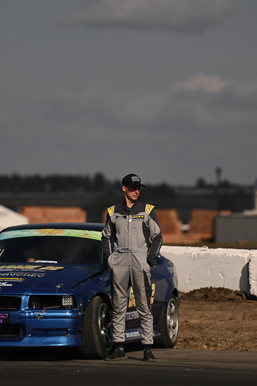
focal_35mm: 300
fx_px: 3213
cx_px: 128
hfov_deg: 4.6
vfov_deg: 6.9
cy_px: 193
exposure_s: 1/32000
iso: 560
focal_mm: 200
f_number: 2.8
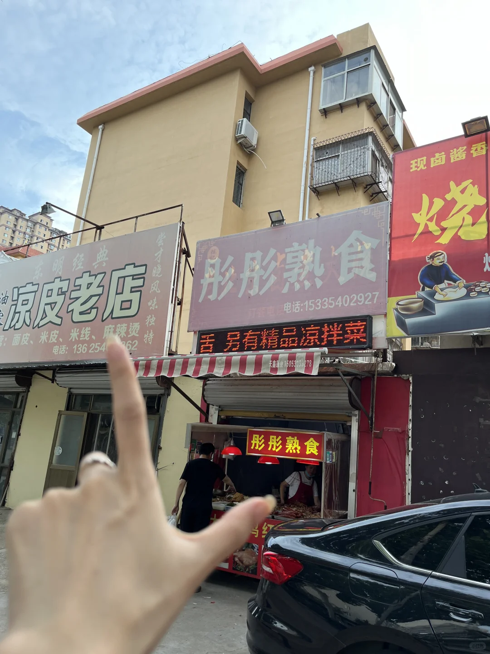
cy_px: 327
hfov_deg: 53.1
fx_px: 491
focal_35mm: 26
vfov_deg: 67.3
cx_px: 245
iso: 50
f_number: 1.6
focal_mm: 5.1
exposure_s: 1/378
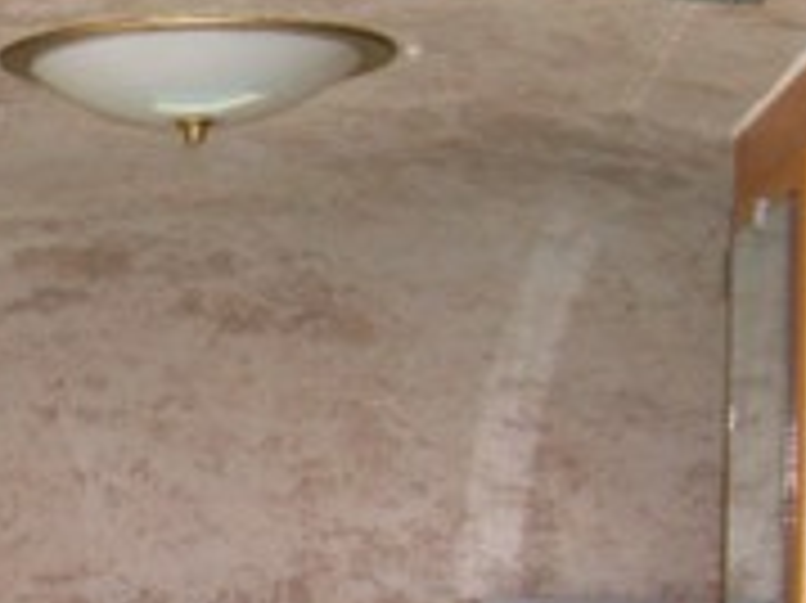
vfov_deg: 15.2
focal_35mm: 95
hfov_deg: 19.2
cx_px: -230
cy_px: 632
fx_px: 2211
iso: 140
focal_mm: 5.6
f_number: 2.7
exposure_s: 1/112
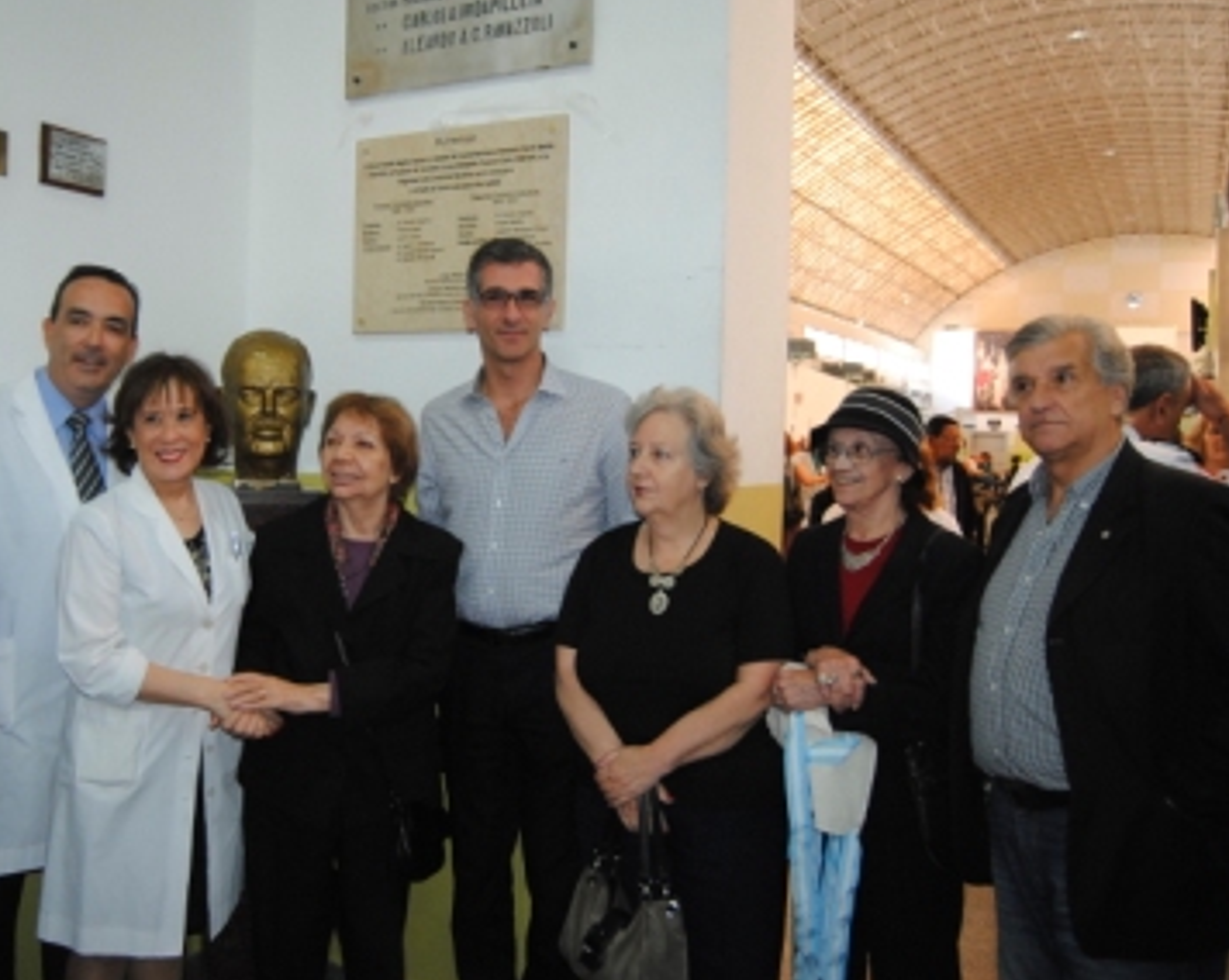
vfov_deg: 45.7
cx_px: 480
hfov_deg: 55.2
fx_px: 1163
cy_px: 478
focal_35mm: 32
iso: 800
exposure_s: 1/80
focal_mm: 18
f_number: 3.5
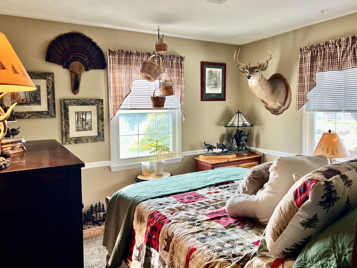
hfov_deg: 67.3
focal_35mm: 26
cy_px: 134
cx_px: 178
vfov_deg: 53.1
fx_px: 268
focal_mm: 5.7
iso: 100
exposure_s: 1/120
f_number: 1.5
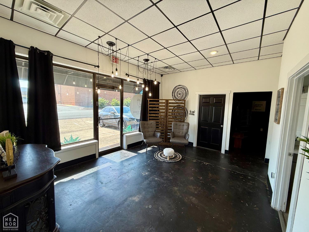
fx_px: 125
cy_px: 116
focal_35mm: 14
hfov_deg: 102.1
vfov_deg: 85.7
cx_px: 154
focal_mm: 2.22
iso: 50
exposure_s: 1/158
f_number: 2.2
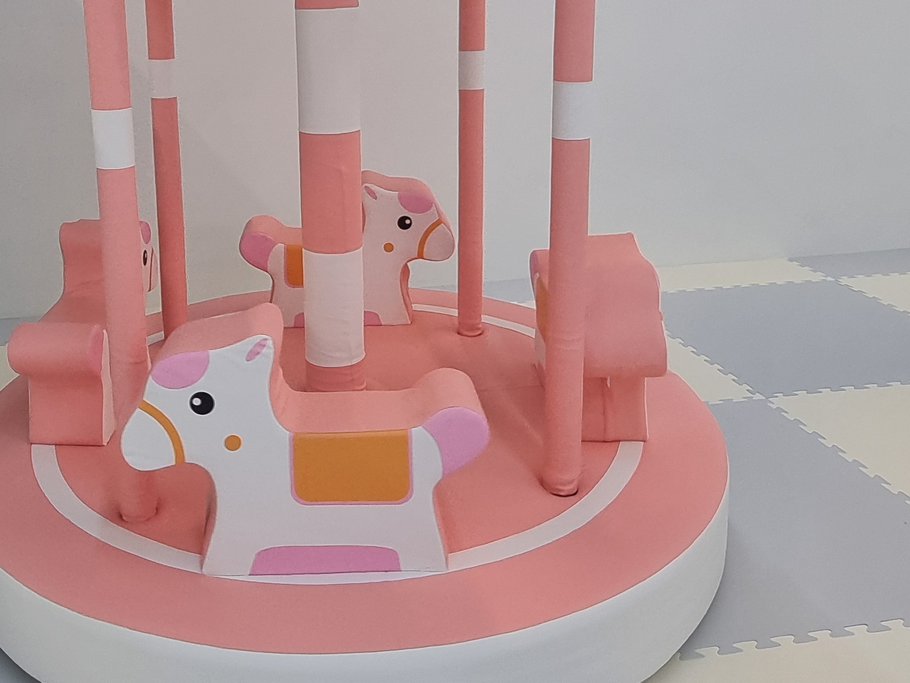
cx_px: 313
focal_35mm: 33
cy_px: 158
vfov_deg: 41.5
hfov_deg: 54.4
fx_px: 868
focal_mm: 2.2
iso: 125
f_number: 2.2
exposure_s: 1/60
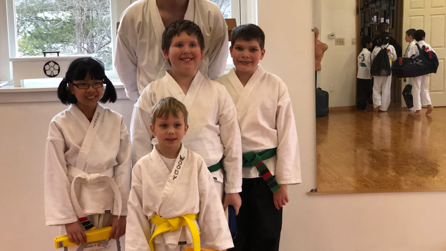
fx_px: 828
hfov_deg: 30.1
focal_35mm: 70
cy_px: 121
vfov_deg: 17.2
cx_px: 207
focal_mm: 6
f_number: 2.4
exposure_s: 1/60
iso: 100
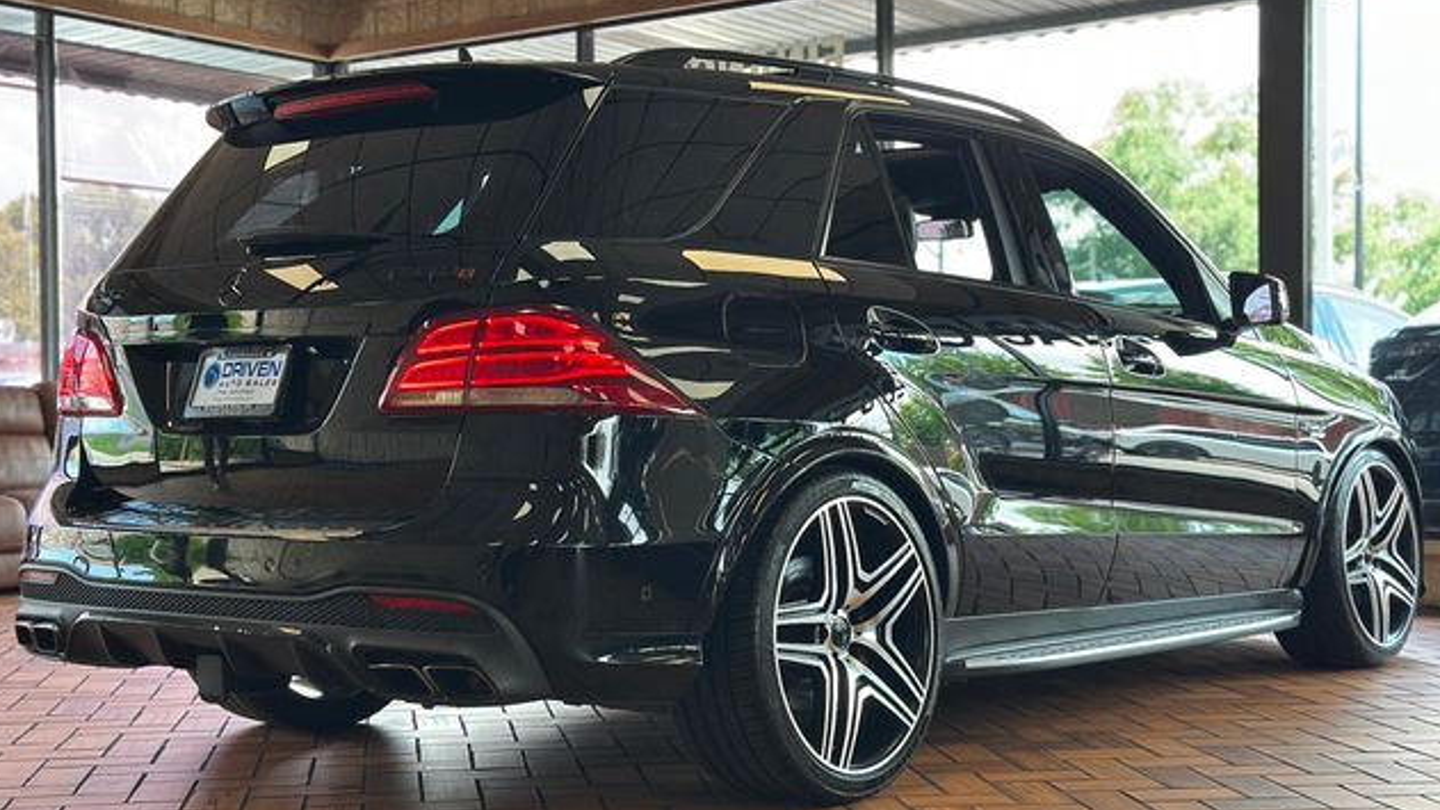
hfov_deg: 39.2
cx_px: 712
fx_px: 2024
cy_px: 415
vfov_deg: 22.6
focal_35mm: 53
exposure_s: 1/120
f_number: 1.78
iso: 80
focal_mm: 6.86
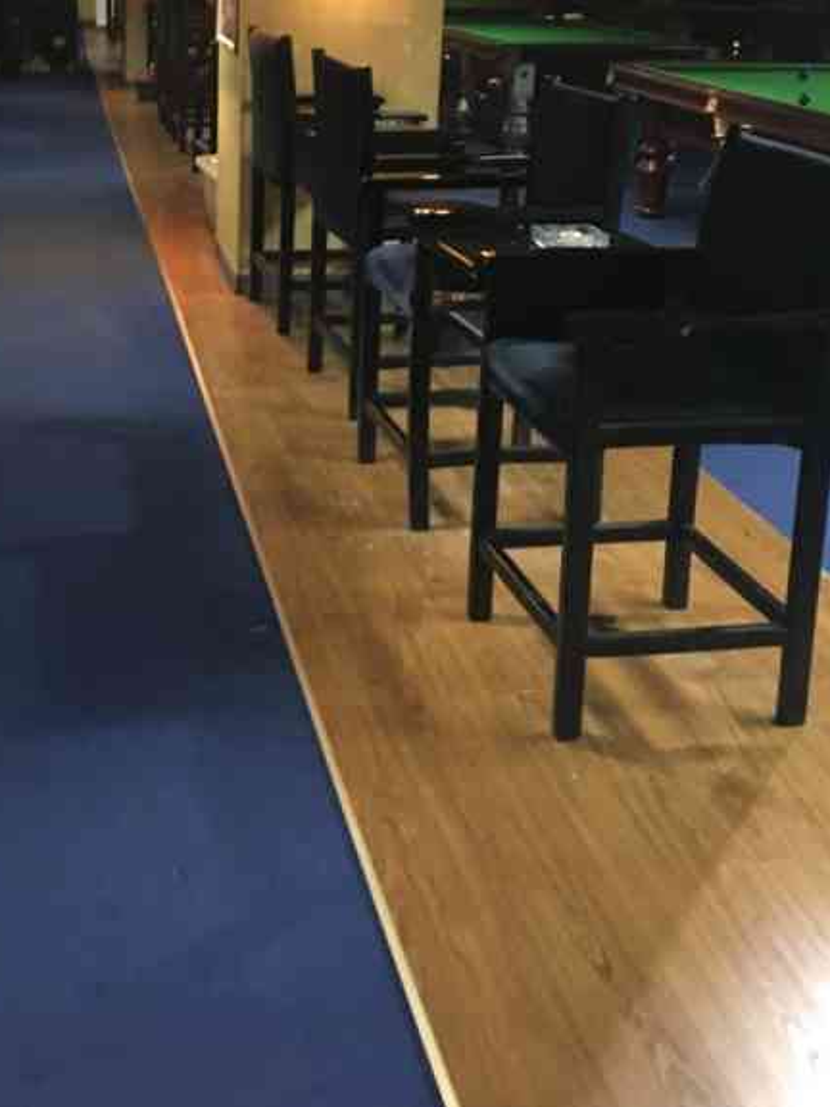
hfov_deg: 30.5
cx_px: 246
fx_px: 1503
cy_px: 310
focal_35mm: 47
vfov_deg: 39.6
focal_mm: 4.15
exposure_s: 1/17
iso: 400
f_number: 2.2
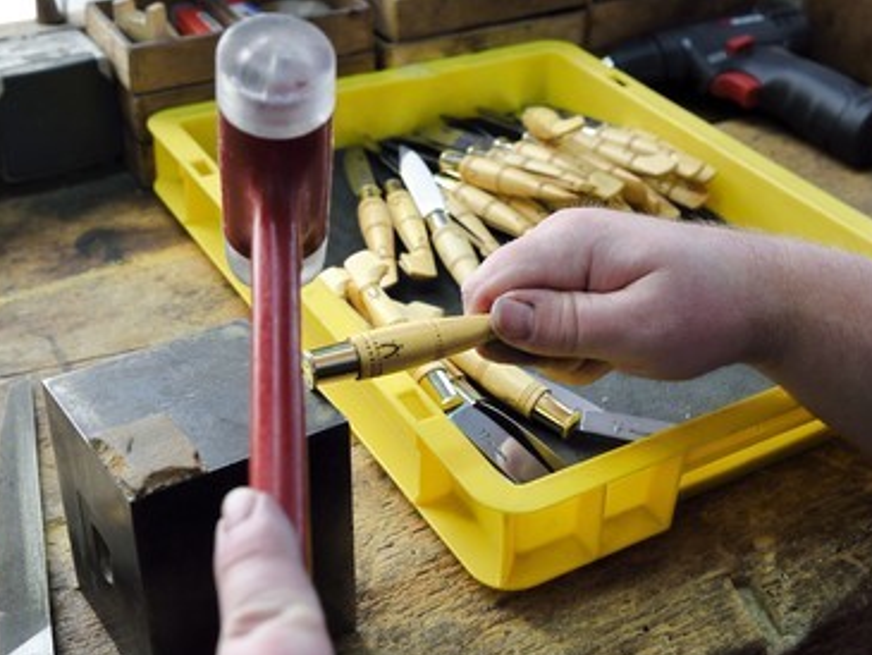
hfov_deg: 44.8
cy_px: 332
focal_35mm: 42
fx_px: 1058
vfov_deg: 34.4
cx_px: 444
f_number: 7.1
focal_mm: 38
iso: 800
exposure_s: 1/200
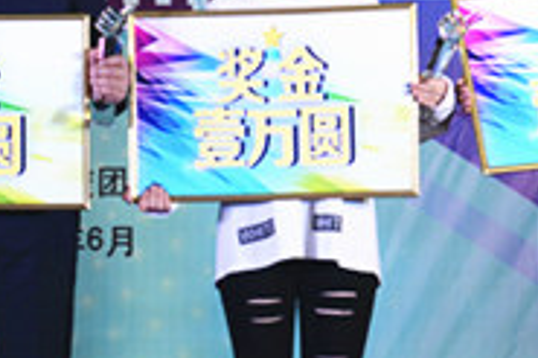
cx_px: 163
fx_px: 2822
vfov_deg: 7.2
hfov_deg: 10.9
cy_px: 9
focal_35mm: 189
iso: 800
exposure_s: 1/200
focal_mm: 50
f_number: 7.1
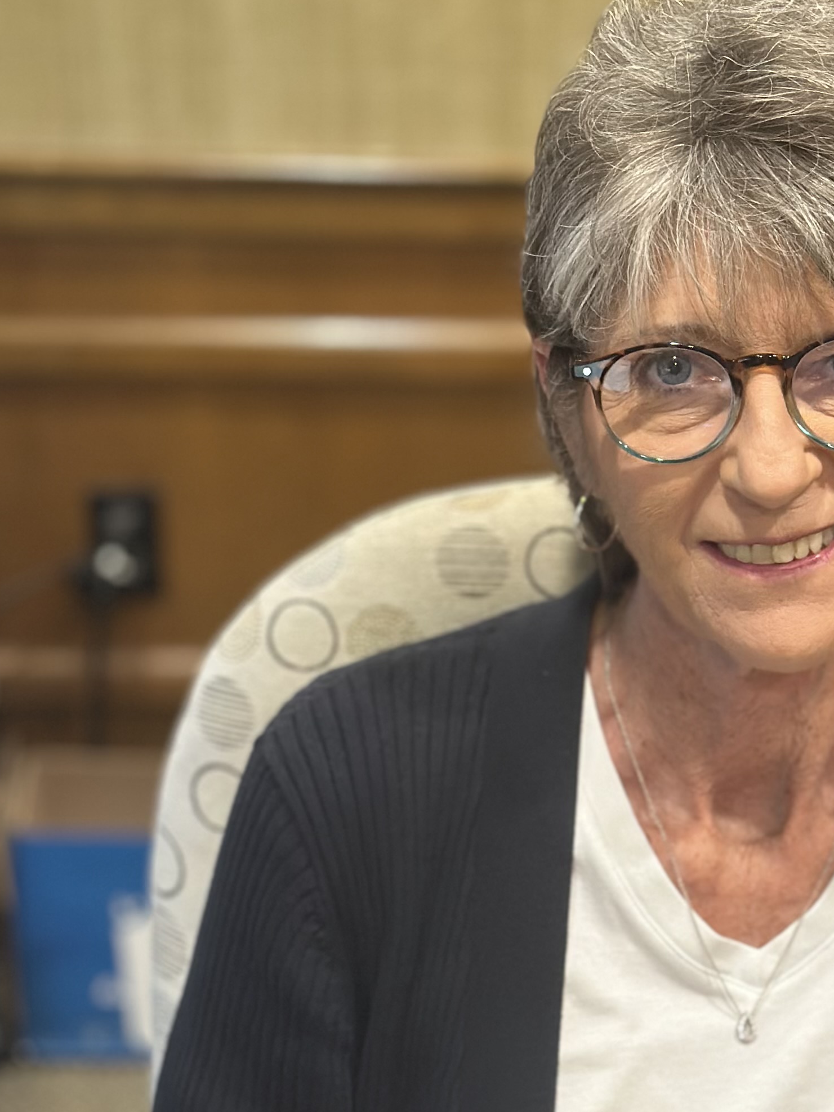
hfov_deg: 15.0
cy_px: 869
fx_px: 3148
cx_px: 708
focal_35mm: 98
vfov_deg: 19.8
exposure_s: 1/40
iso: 250
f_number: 1.78
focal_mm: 6.86
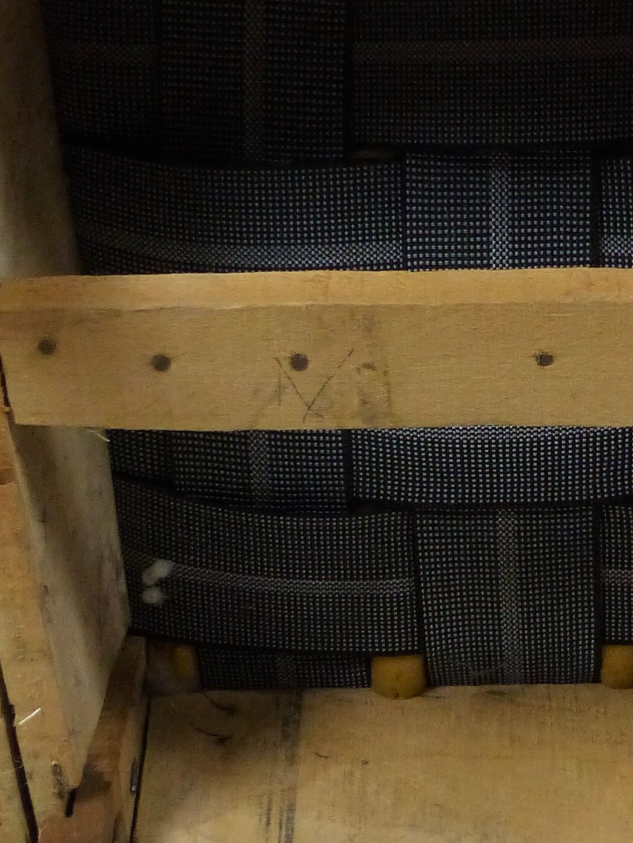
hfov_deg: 13.1
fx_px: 2730
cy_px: 386
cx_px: 549
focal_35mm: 112
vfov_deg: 17.6
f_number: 2.8
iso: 400
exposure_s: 1/50
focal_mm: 6.8
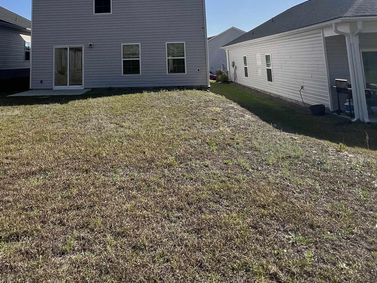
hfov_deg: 64.2
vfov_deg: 45.4
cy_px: 17
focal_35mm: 27
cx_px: 137
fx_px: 294
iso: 32
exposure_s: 1/2137
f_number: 1.8
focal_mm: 1.57
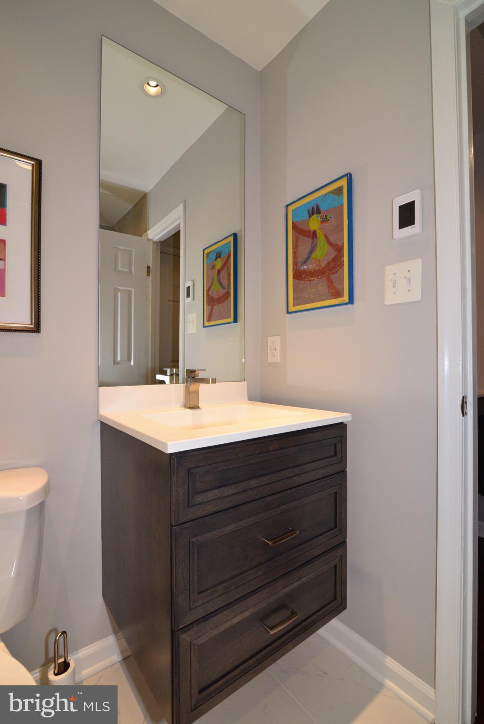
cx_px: 242
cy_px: 362
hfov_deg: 73.8
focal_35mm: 16
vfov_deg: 96.7
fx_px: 322
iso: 1600
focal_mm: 16
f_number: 7.1
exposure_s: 1/100
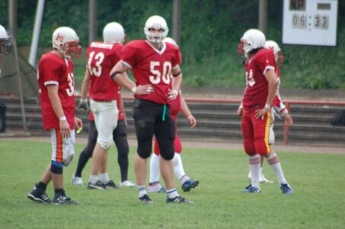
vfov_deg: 3.0
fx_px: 4303
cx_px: 172
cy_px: 114
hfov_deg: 4.6
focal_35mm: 450
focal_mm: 300
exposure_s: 1/320
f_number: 5.6
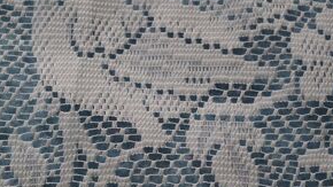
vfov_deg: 14.2
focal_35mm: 85
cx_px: 161
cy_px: 128
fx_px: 750
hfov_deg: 25.0
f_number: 4.5
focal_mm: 32
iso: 1600
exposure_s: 1/60
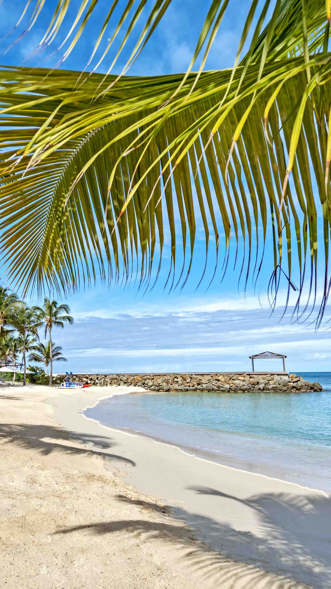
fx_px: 421
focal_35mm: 27
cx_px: 104
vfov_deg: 69.9
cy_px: 294
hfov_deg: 42.2
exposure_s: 1/8000
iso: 200
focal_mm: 9
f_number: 18
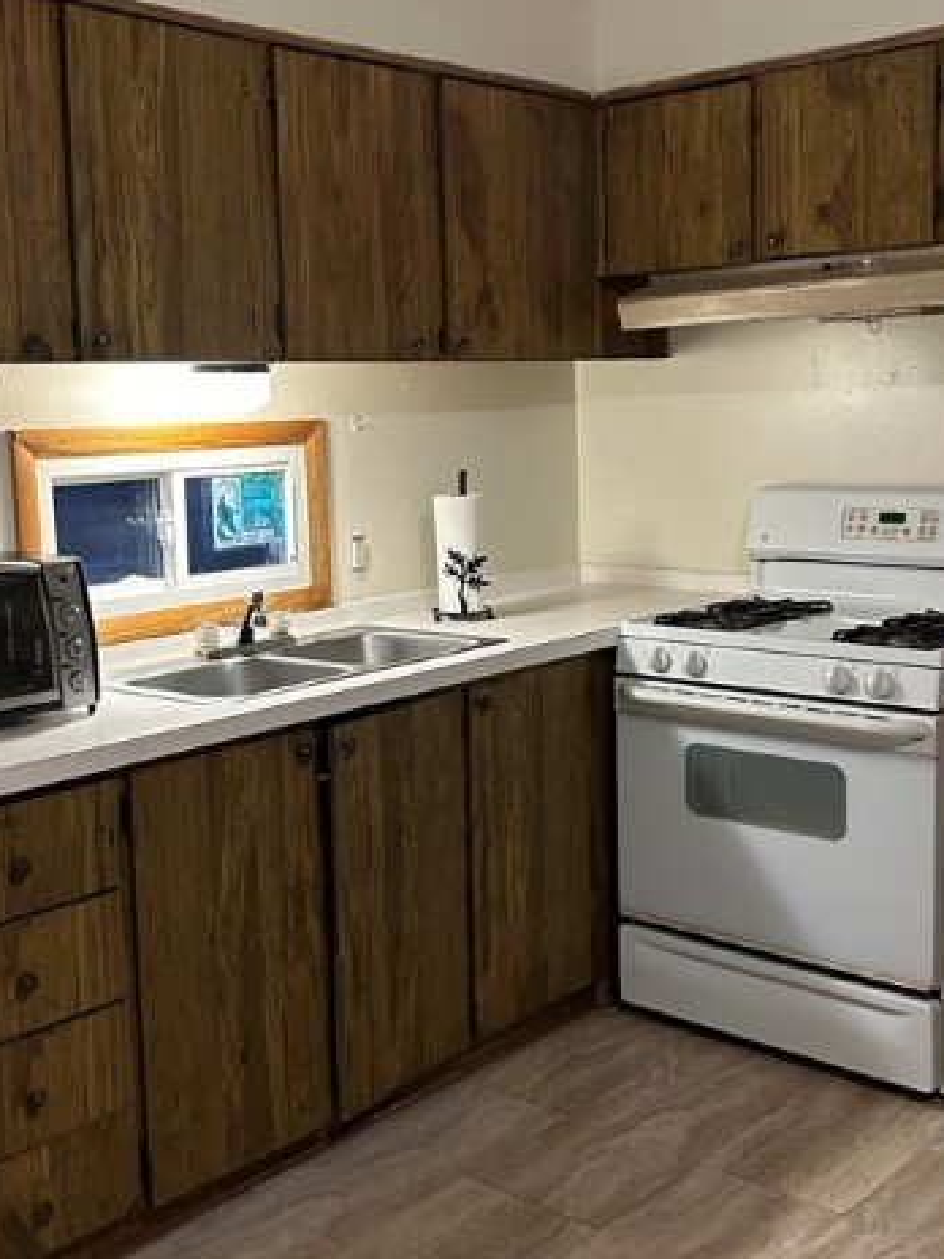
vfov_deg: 43.8
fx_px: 1564
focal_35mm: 43
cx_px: 461
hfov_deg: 33.6
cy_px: 586
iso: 400
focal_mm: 5.7
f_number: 1.5
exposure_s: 1/40
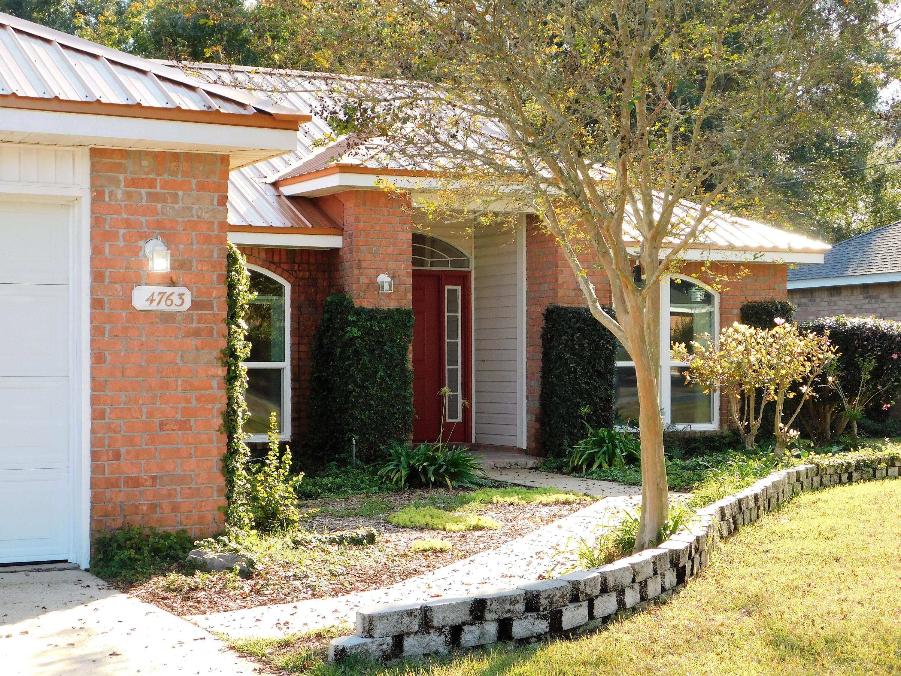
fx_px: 1536
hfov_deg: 32.7
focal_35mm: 59
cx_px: 450
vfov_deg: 24.8
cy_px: 338
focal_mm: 10.4
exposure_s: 1/200
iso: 125
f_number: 4
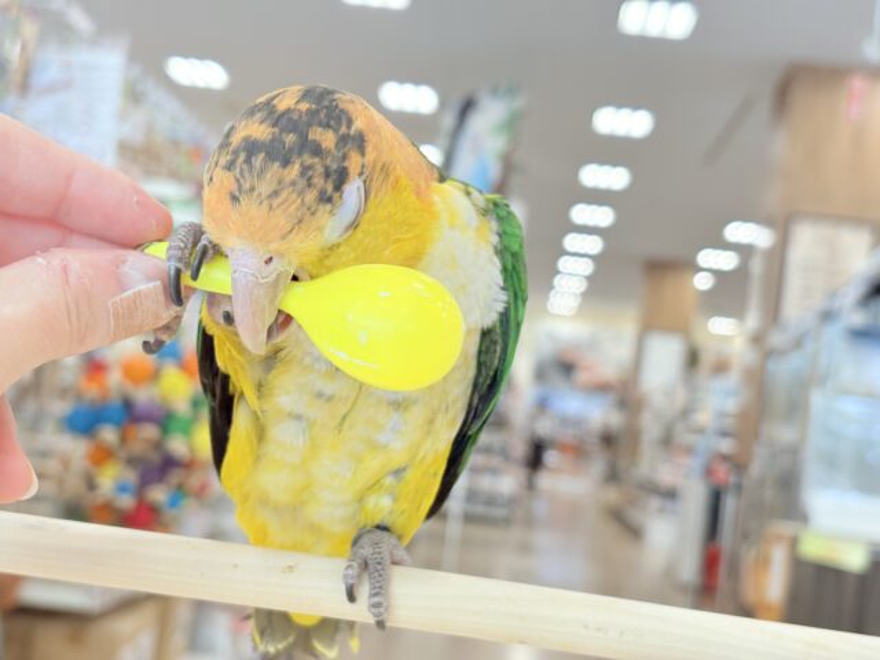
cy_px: 330
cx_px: 440
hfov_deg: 36.8
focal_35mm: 52
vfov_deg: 28.0
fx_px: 1322
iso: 64
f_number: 1.6
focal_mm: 5.96
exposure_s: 1/100
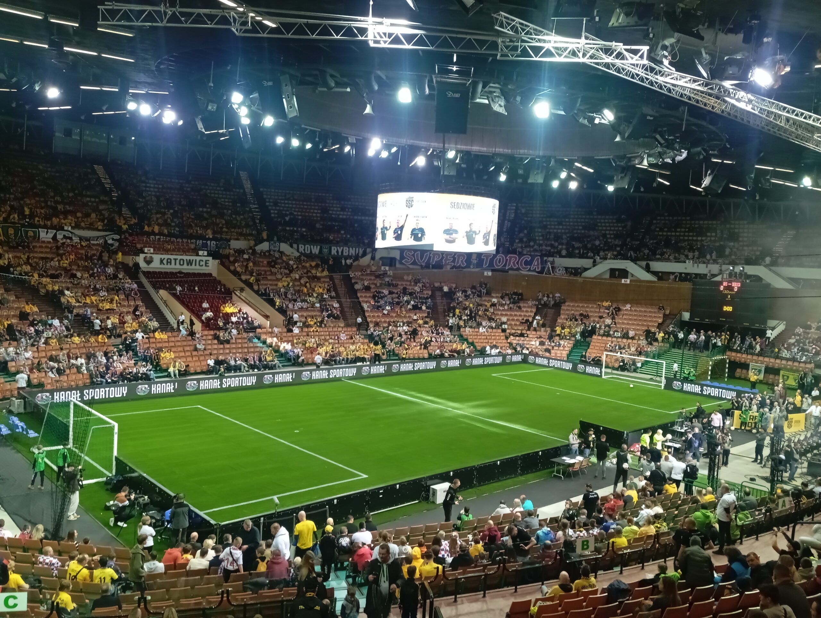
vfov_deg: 49.9
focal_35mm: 28
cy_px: 309
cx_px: 410
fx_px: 665
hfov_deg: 63.4
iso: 129
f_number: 1.8
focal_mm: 4.25
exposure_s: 1/50
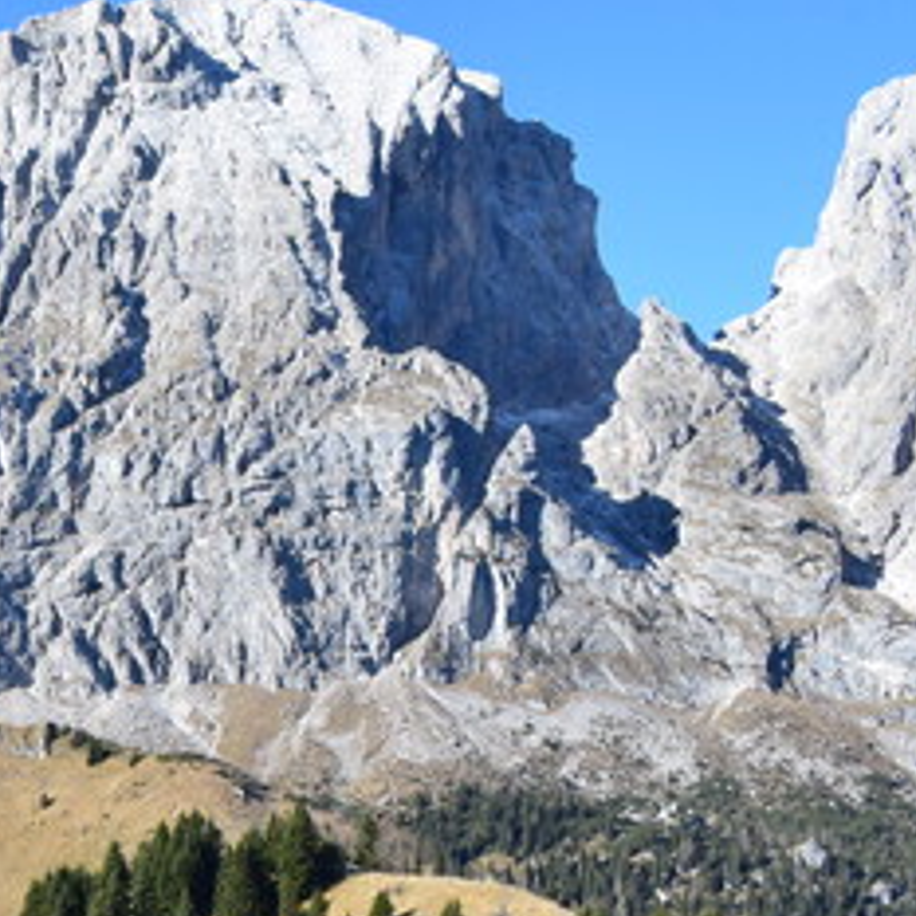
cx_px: -322
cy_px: 912
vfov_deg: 22.5
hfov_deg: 20.9
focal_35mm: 74
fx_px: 2215
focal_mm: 18
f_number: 11
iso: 400
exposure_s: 1/400
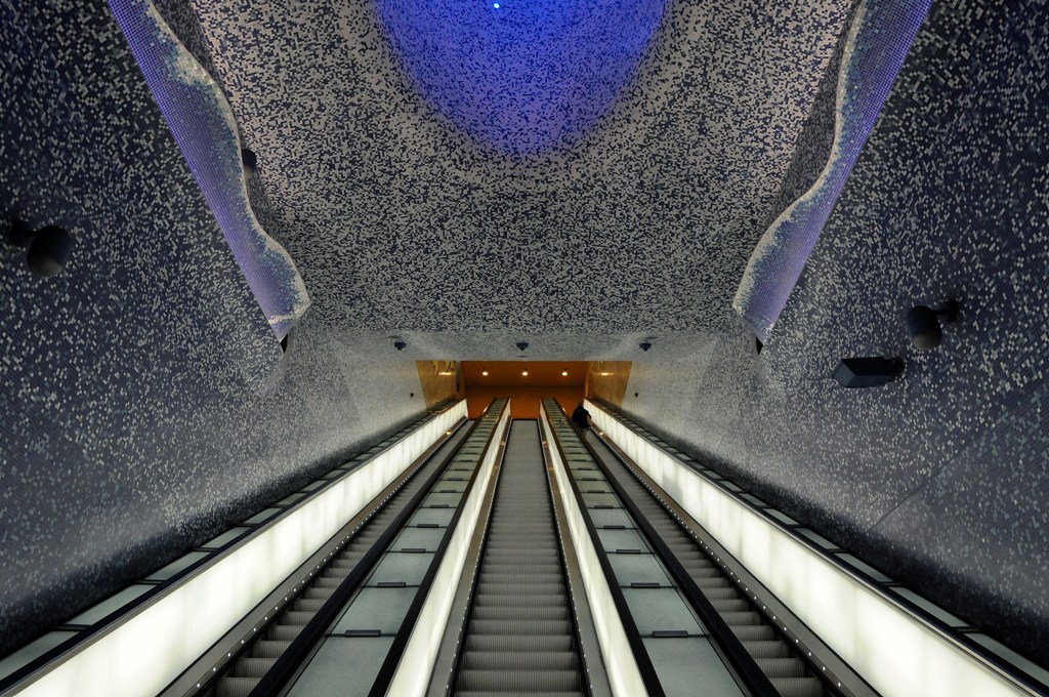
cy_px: 348
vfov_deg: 47.8
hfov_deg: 67.4
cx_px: 524
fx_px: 786
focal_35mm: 27
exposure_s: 1/80
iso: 1600
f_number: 7.1
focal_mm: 18
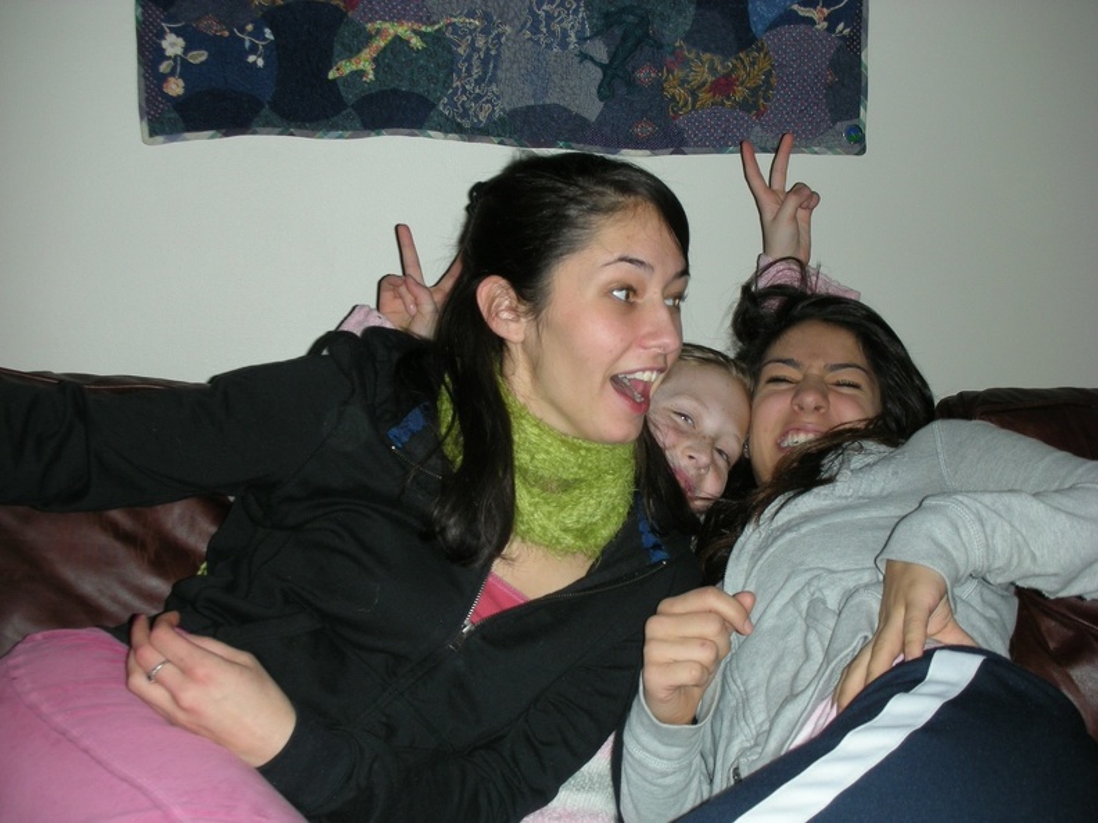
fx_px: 1459
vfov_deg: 31.5
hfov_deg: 41.2
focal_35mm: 46
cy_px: 412
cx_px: 549
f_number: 3.2
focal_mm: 7.7
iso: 87
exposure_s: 1/60
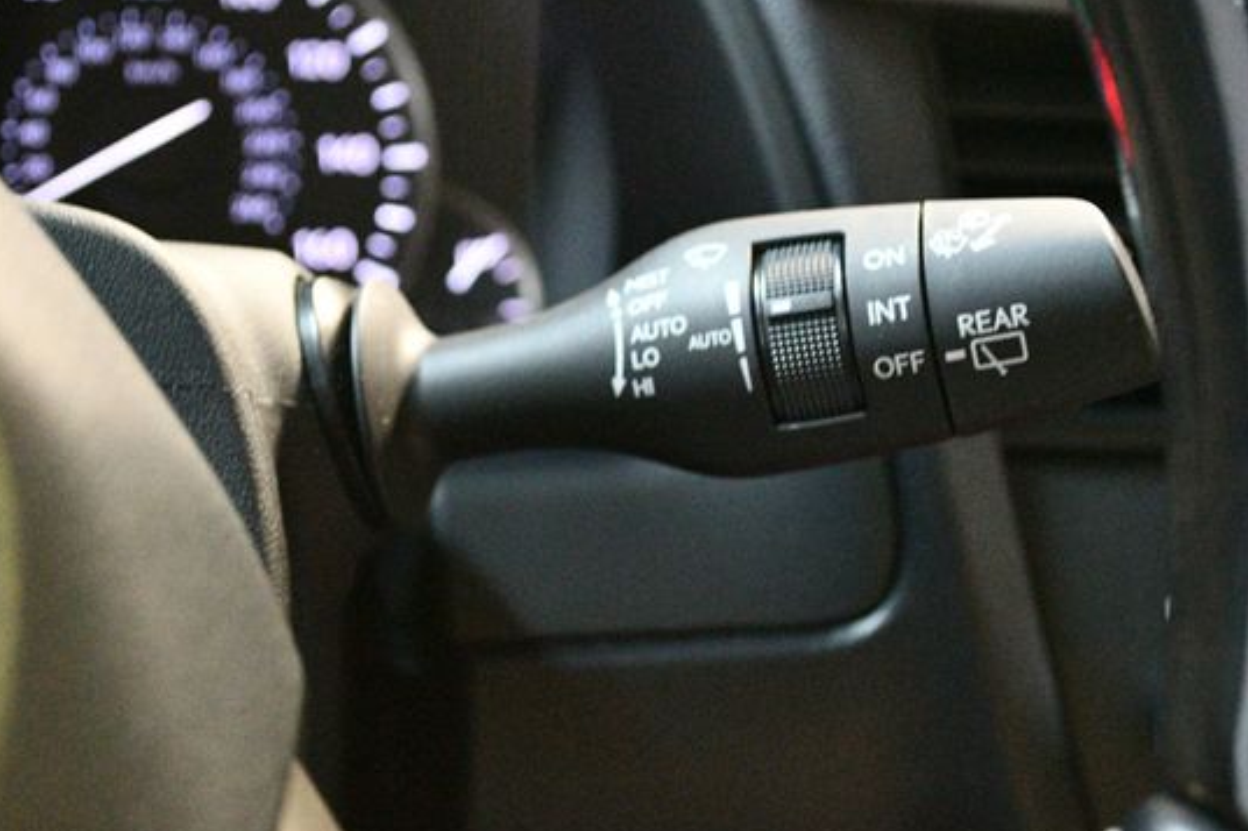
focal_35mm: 68
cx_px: 617
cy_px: 375
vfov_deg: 20.0
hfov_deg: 29.7
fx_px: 2356
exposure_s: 1/25
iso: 12800
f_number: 5
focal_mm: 38
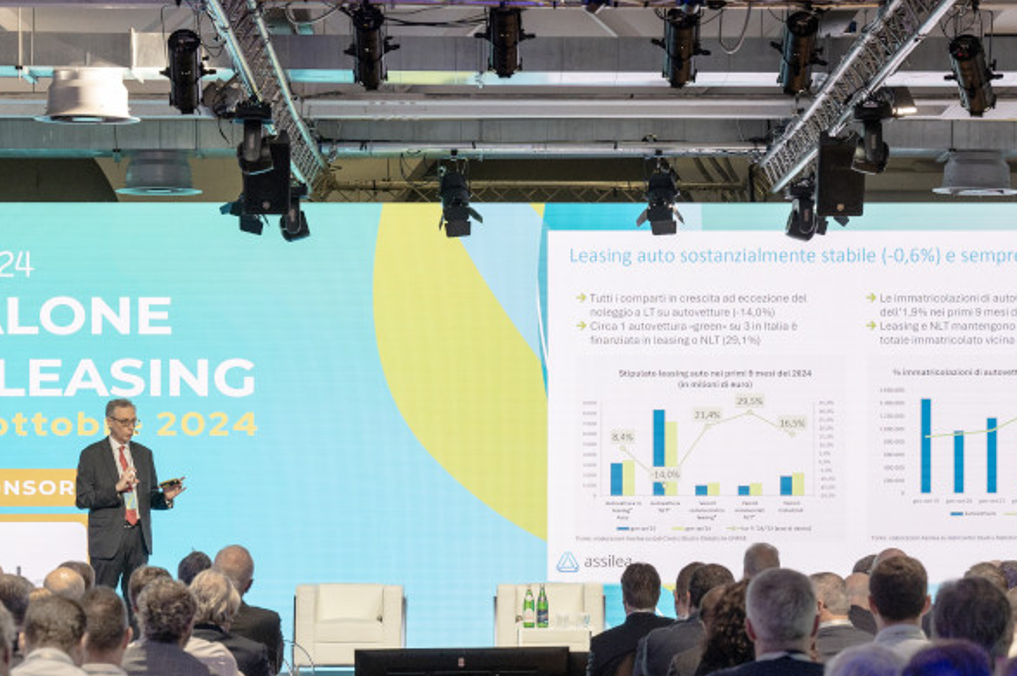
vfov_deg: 11.5
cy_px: 544
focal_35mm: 119
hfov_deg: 17.2
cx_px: 493
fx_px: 3359
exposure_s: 1/160
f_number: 4
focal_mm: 70
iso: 1250
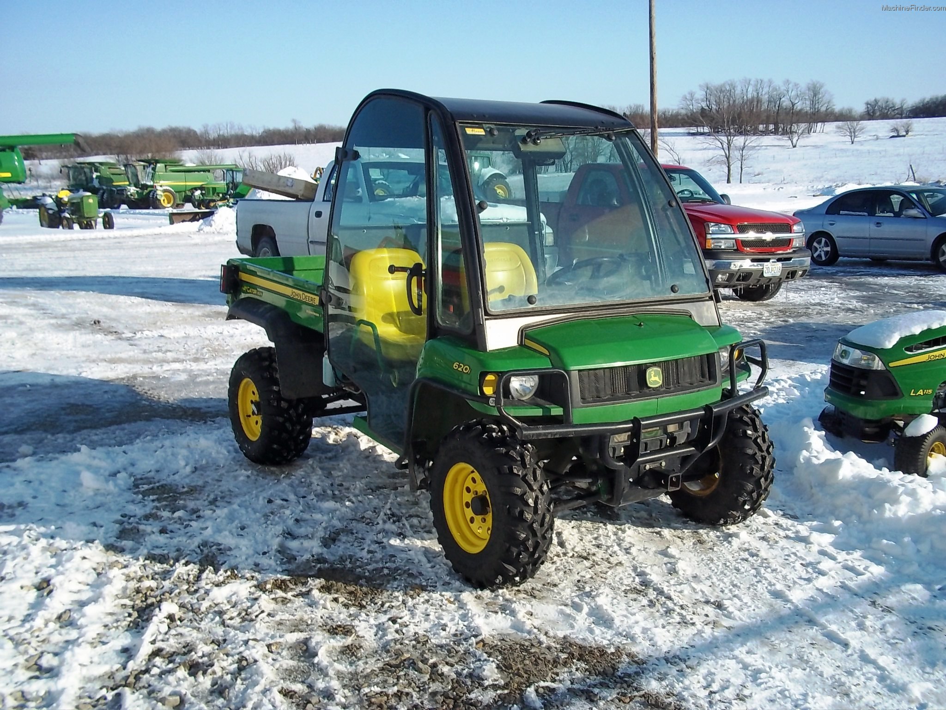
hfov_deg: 51.4
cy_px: 355
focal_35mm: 36
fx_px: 984
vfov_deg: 39.7
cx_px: 473
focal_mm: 6.5
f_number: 8
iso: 80
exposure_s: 1/200
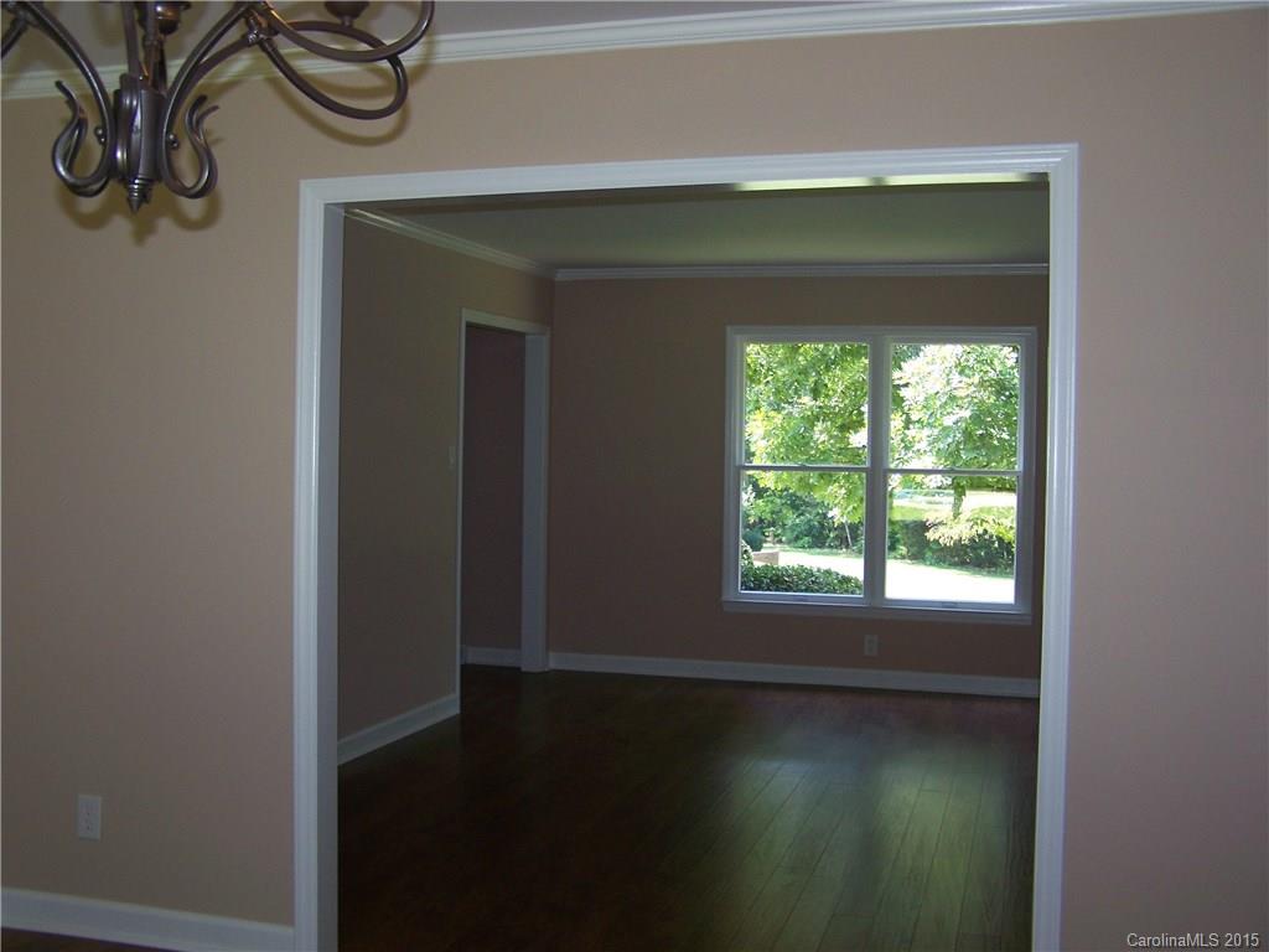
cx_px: 634
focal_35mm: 38
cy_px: 476
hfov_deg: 49.0
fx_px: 1393
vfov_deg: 37.7
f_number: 2.8
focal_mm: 6.3
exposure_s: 1/60
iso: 80
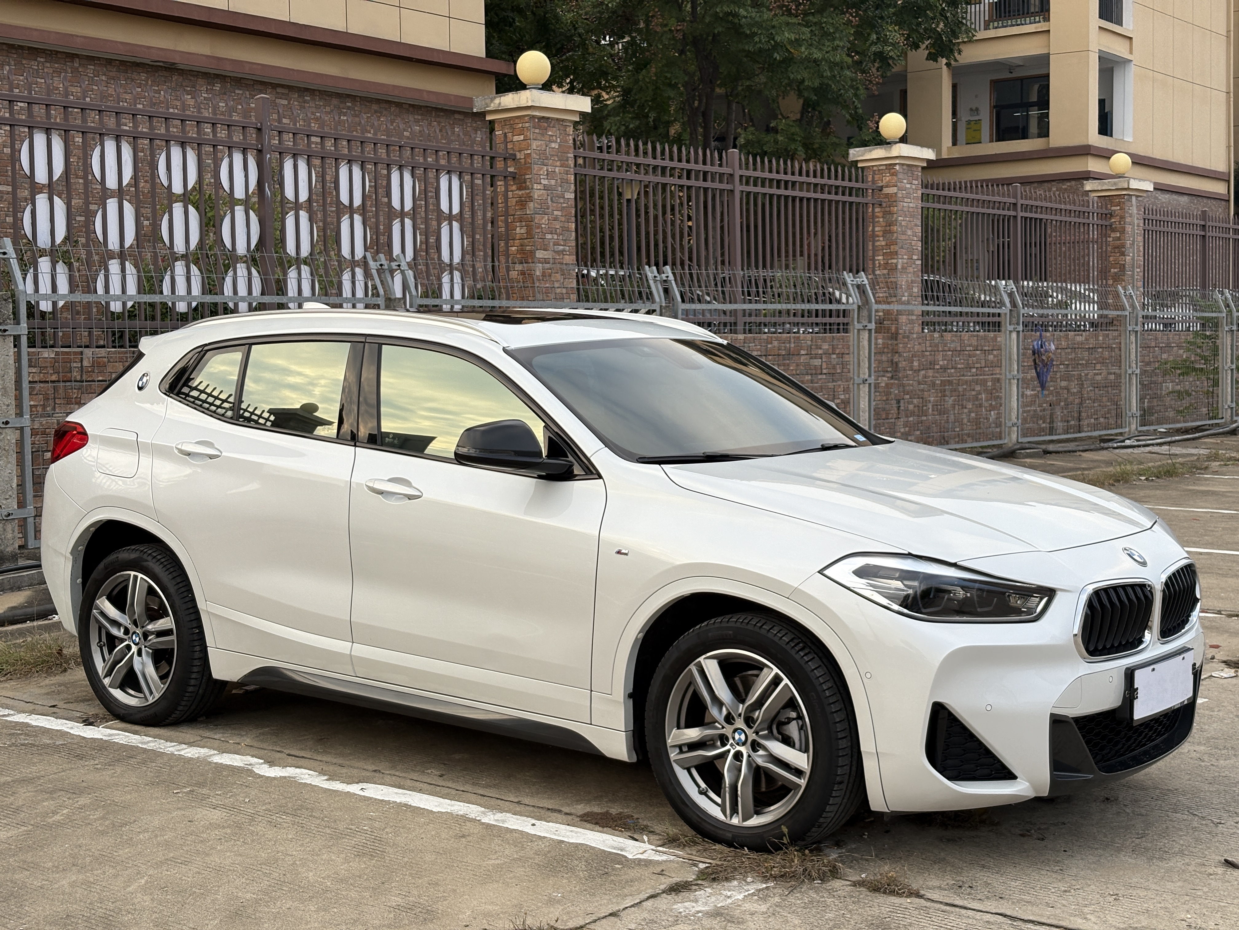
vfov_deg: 28.0
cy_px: 465
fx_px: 1861
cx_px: 620
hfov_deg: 36.8
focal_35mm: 52
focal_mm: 5.96
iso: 32
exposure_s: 1/392
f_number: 1.6
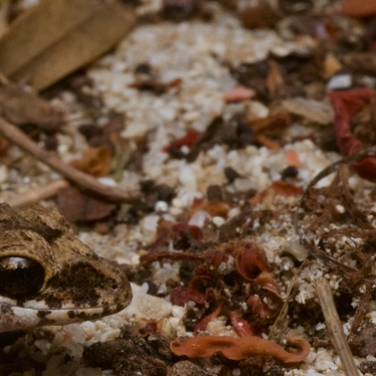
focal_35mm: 323
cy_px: 132
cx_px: -179
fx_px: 3969
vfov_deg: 5.4
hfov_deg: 5.4
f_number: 16
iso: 400
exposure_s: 1/80
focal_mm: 60
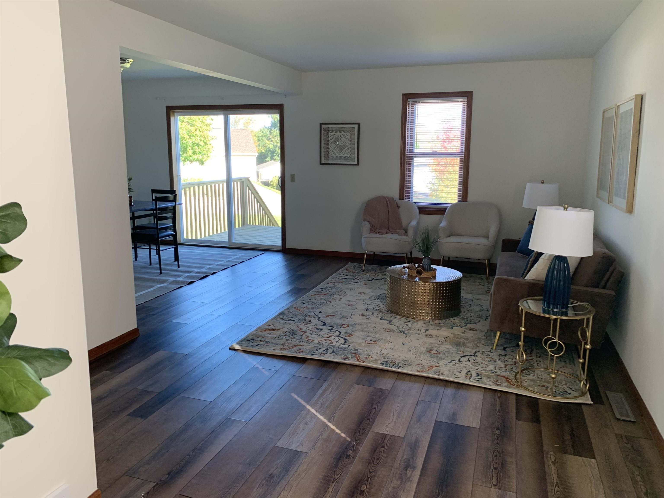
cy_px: 249
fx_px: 499
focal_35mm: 26
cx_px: 332
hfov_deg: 67.3
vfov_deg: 53.1
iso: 80
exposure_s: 1/121
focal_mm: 4.25
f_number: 1.8
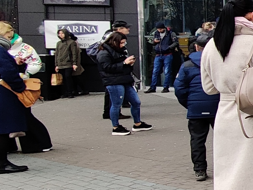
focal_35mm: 64
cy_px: 87
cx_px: 550
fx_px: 468
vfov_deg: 22.9
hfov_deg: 17.2
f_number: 2.2
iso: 160
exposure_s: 1/100
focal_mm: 2.25
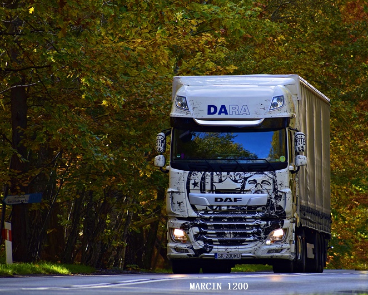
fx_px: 5001
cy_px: 147
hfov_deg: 4.2
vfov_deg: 3.4
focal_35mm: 459
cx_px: 213
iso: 800
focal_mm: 270
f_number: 6.3
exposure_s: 1/640
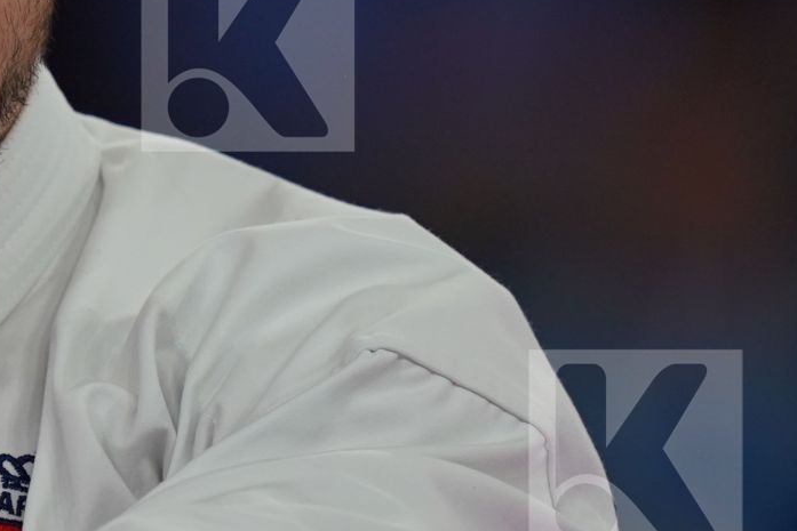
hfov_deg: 1.3
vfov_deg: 0.9
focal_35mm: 1550
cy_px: 48
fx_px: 34320
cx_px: -140
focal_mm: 400
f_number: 2.8
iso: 320
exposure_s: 1/320
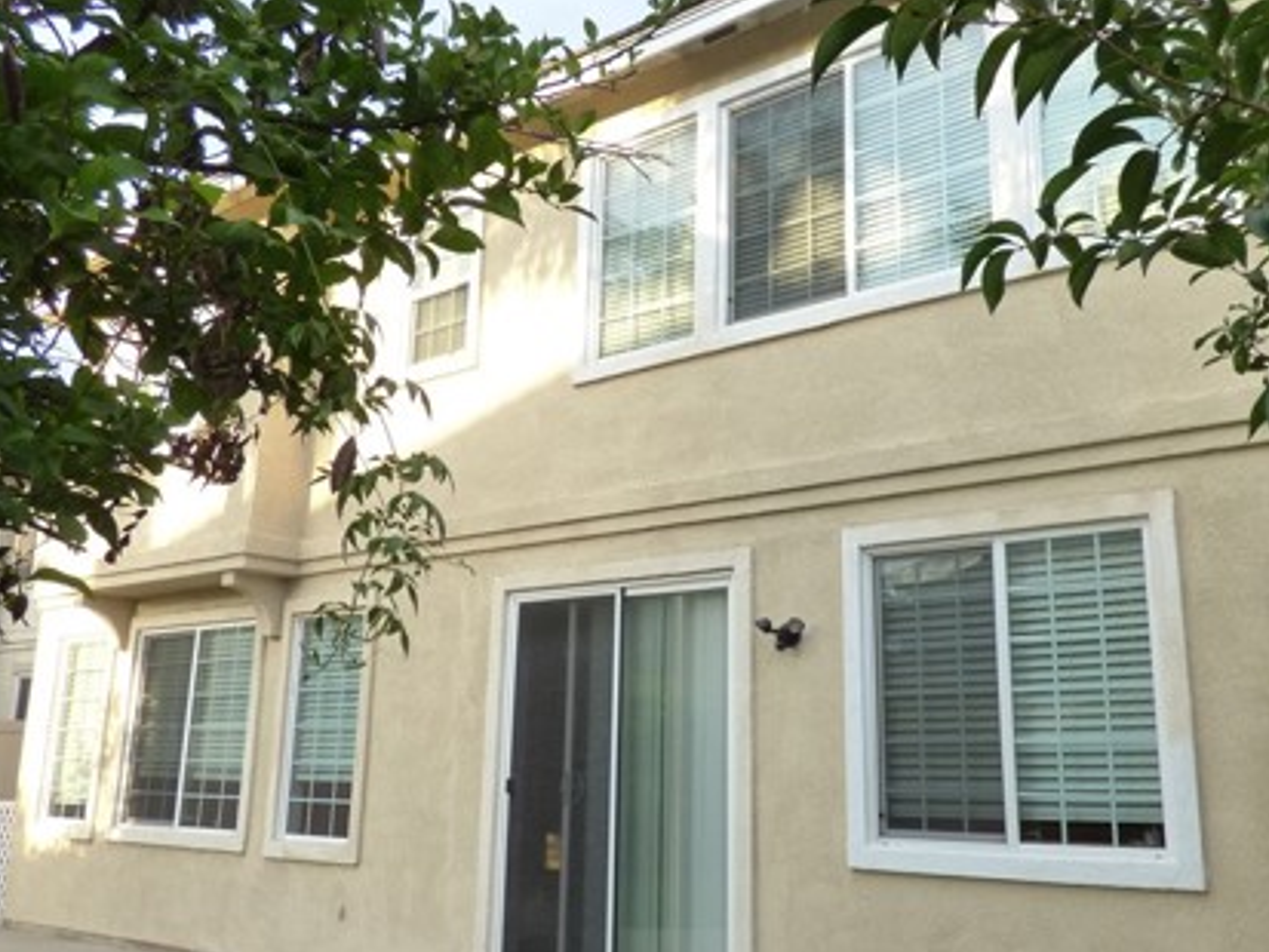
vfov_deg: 45.5
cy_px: 470
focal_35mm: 31
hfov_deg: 58.1
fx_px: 1137
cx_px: 731
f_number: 2.8
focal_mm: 3.58
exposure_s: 1/250
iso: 160
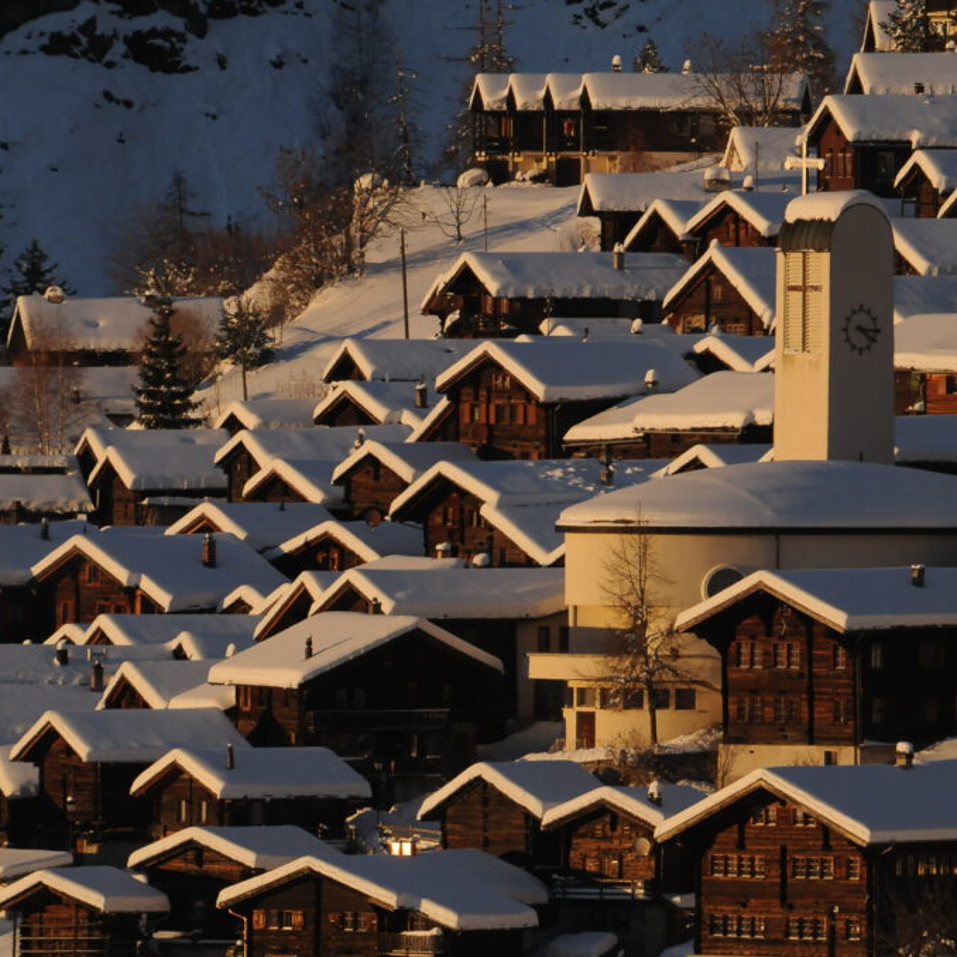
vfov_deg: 2.2
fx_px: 25273
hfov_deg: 2.2
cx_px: 713
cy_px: 478
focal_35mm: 808
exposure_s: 1/640
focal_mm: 420
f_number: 13
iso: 800
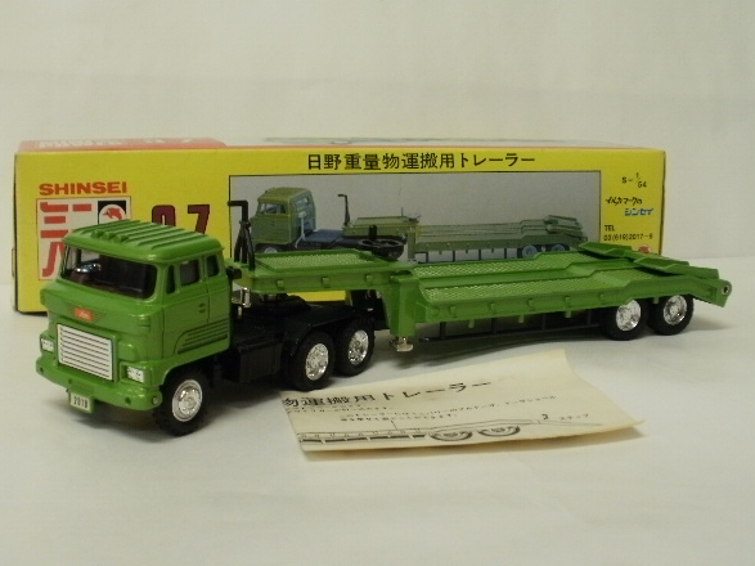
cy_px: 288
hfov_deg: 39.7
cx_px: 368
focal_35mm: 48
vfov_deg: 30.3
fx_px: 1047
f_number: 4
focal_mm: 7.7
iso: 125
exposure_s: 1/13
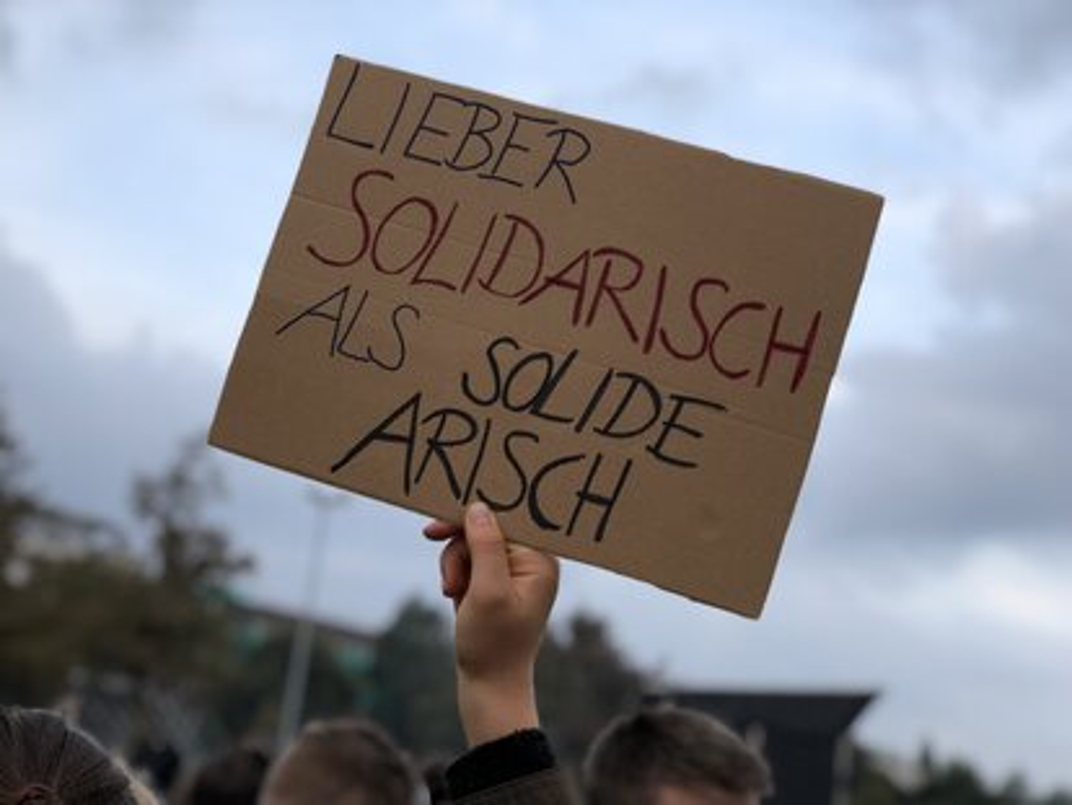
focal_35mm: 52
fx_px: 1611
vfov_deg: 28.1
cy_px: 402
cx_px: 536
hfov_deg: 36.8
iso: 20
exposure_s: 1/120
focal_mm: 6
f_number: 2.4
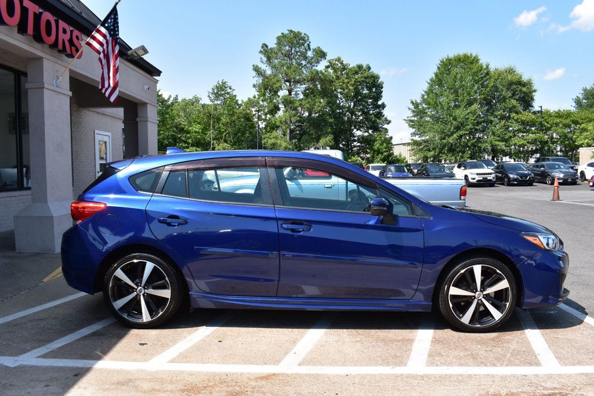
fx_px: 495
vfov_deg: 43.6
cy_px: 198
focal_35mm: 30
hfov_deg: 61.9
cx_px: 297
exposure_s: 1/400
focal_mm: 20
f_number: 11
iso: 400
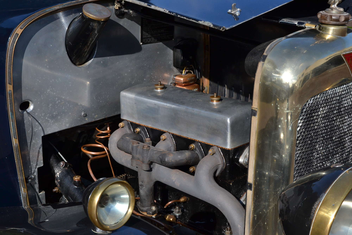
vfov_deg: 22.6
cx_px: 176
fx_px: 587
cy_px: 118
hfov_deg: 33.4
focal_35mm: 60
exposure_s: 1/500
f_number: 11
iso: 400
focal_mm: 40
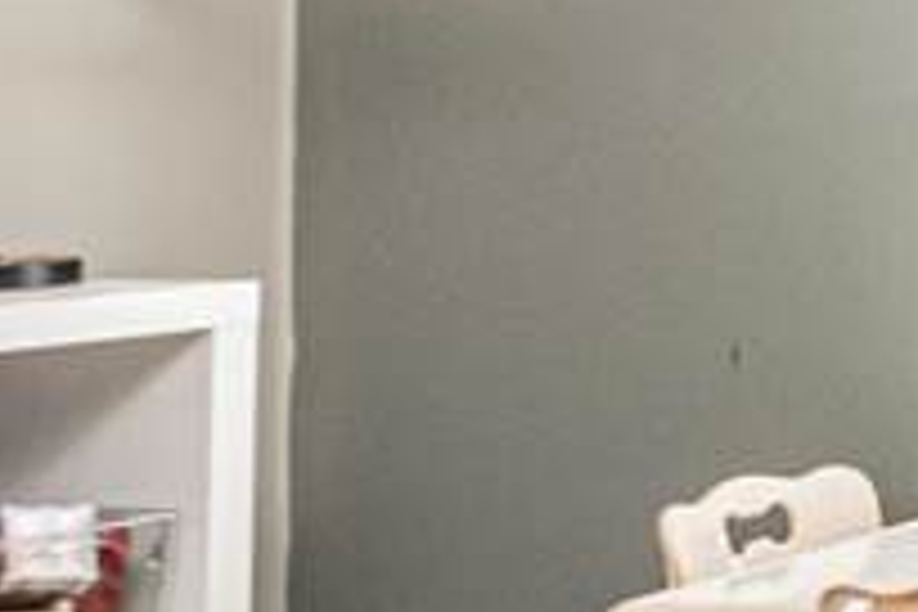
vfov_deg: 14.4
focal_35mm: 94
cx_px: 2660
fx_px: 2397
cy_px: 25
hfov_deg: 12.0
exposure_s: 1/60
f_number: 10
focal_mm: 10
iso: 800
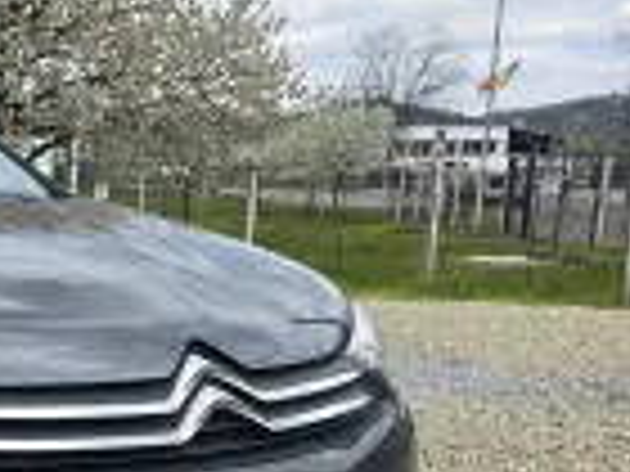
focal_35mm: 59
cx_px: -176
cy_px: 373
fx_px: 1074
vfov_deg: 24.4
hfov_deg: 27.6
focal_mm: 6.3
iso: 12
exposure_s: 1/314
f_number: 1.7
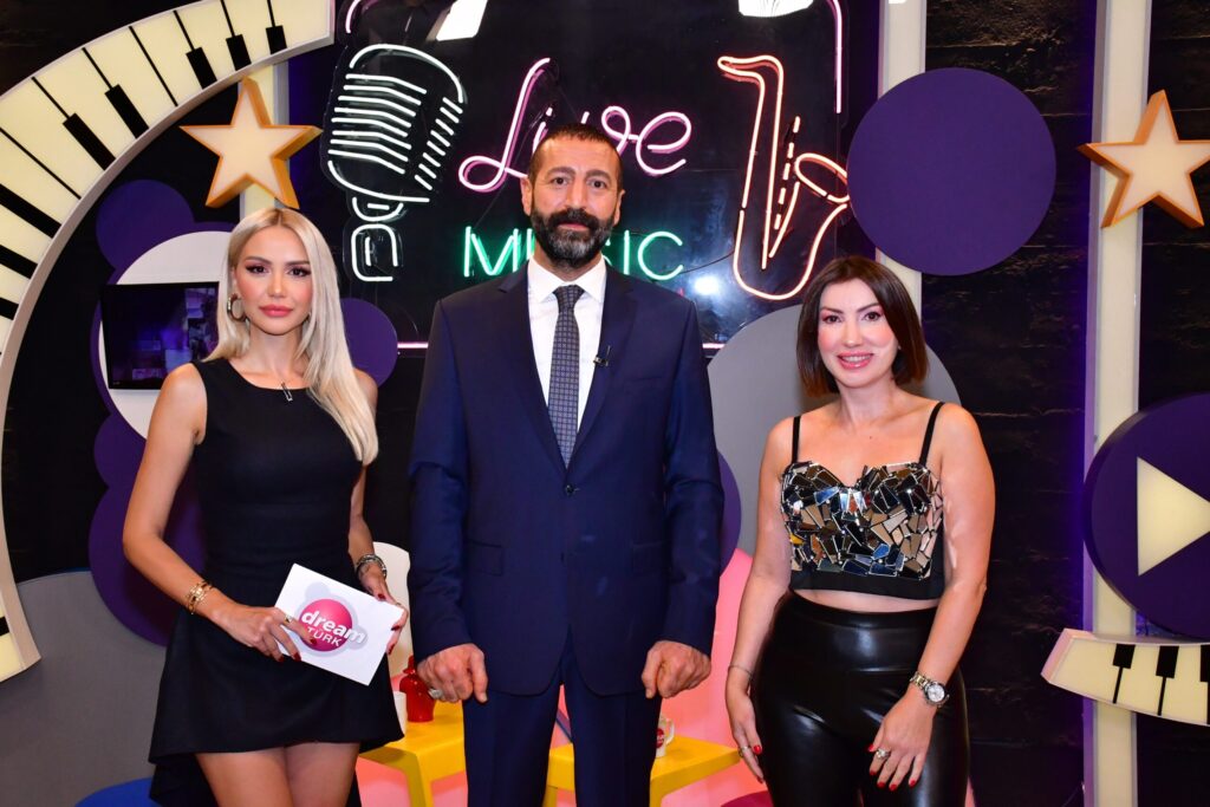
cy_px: 404
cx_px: 605
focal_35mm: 48
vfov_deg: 28.1
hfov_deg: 41.1
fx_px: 1613
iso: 2500
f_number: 13
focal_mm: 32
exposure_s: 1/125
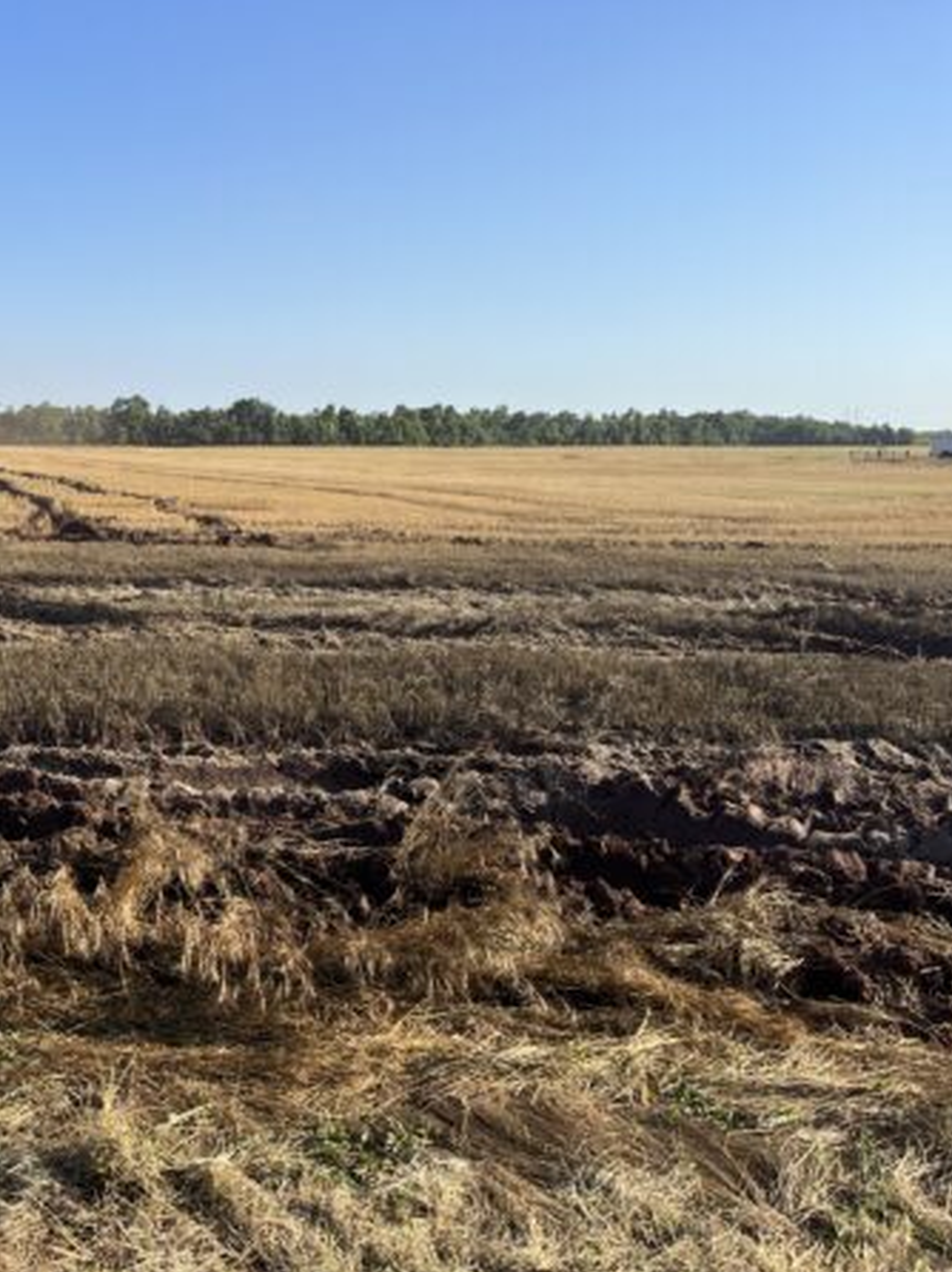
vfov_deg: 52.7
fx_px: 1285
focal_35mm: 35
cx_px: 120
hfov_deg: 38.3
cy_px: 636
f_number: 1.6
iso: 50
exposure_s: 1/2463
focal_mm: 5.1
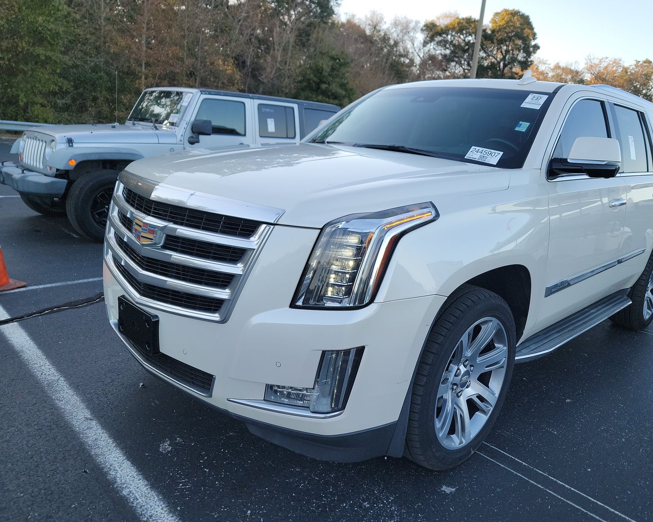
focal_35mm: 26
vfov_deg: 54.9
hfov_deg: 65.9
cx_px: 360
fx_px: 502
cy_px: 264
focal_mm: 6.7
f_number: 1.8
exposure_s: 1/138
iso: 50
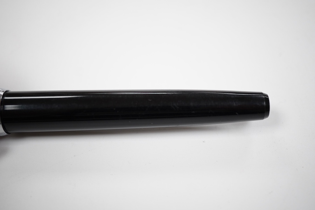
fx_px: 394
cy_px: 105
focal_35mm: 45
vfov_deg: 29.9
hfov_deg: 43.6
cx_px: 158
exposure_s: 1/125
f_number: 5
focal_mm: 30
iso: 640
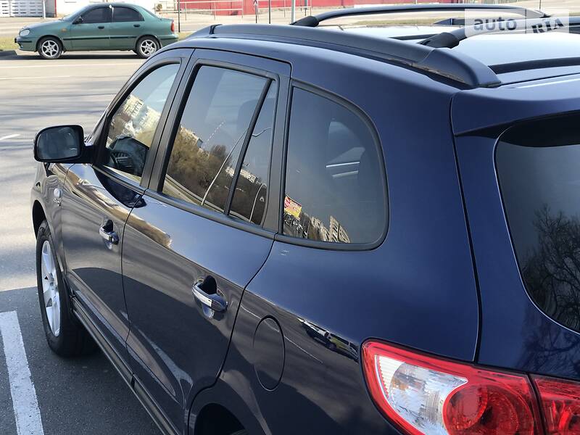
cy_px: 218
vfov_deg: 25.7
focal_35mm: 57
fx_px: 955
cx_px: 290
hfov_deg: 33.8
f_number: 2.8
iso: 20
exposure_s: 1/244
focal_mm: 6.6
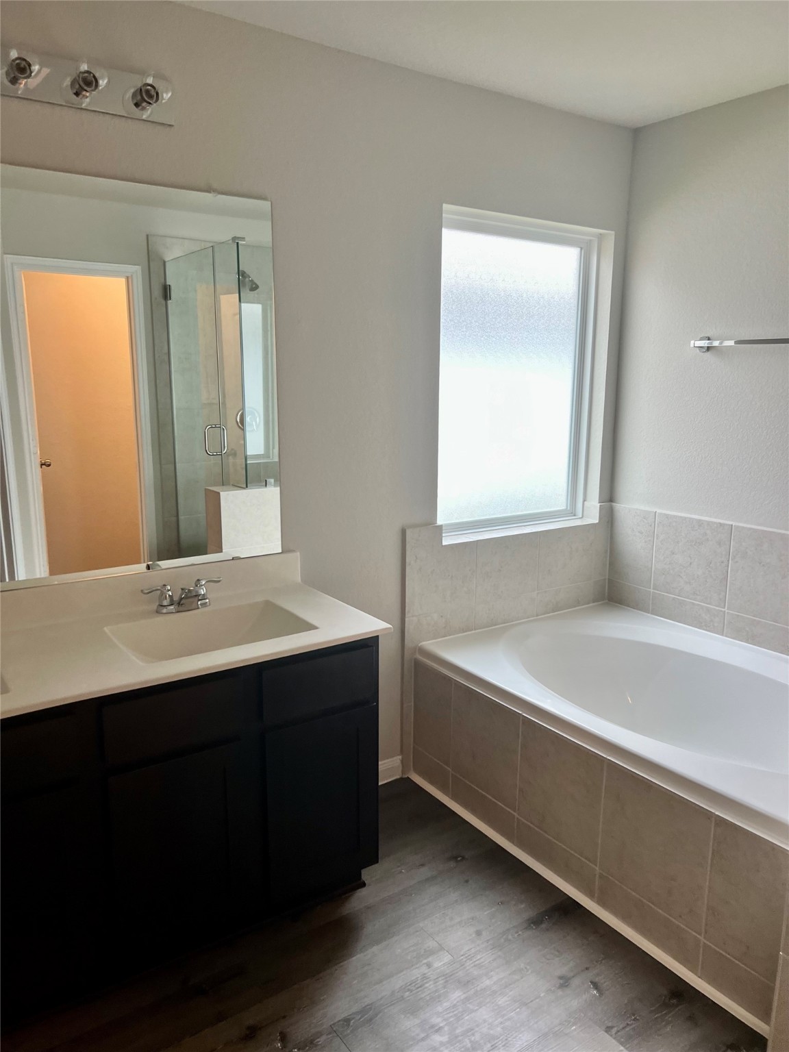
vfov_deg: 67.3
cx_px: 394
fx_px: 790
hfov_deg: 53.1
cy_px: 526
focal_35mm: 26
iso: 100
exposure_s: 1/120
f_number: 1.5
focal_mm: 5.7
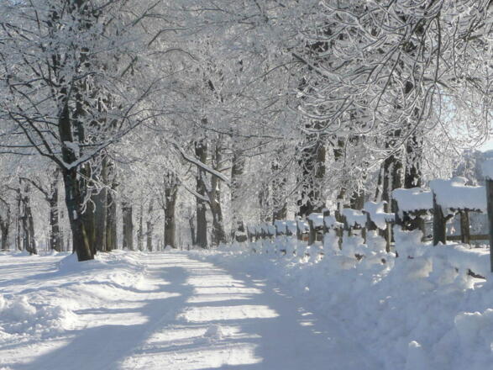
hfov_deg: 17.1
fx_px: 1637
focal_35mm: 115
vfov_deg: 12.9
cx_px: 246
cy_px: 185
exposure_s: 1/500
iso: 100
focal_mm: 12.7
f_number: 4.6
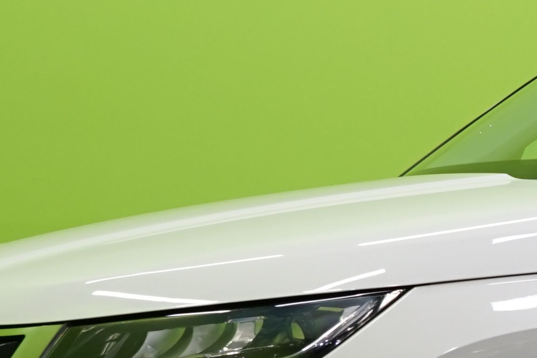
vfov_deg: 7.8
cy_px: 332
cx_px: 865
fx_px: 2625
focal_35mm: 176
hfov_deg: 11.1
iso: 500
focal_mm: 34
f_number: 6.3
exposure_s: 1/30
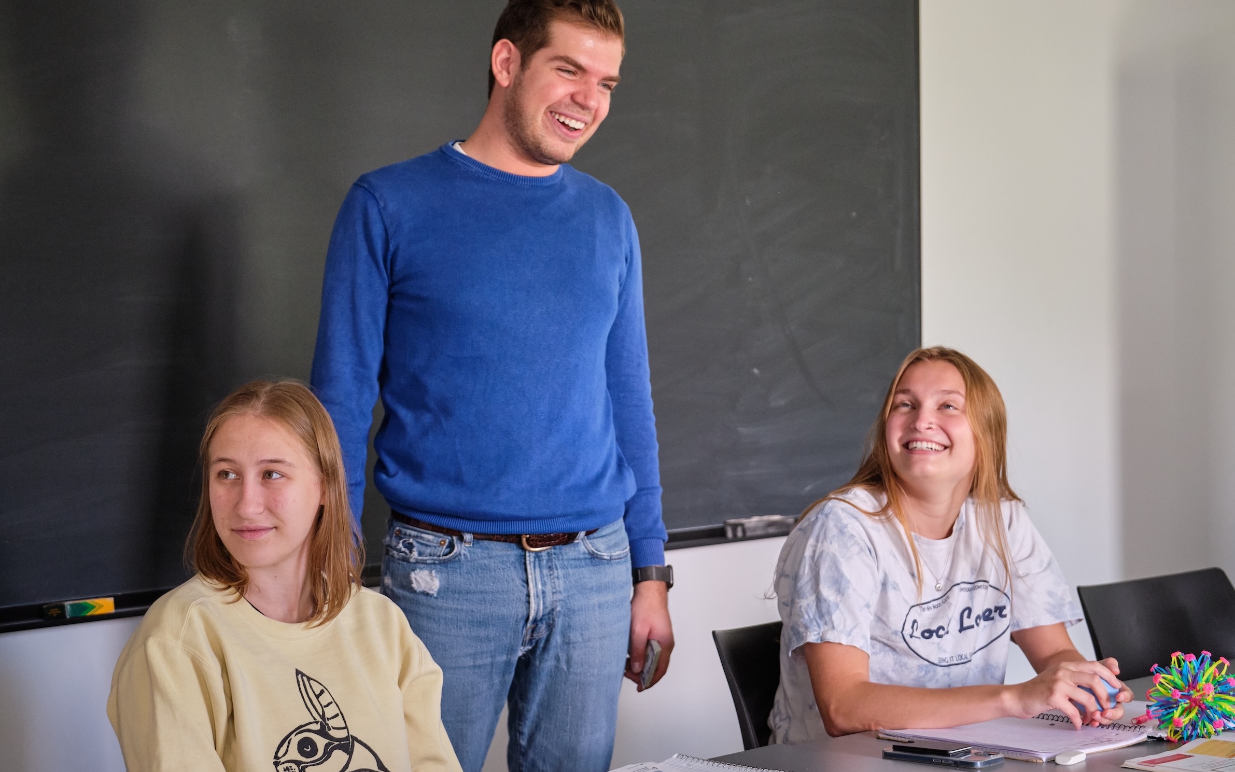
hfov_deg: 26.8
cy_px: 364
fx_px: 2592
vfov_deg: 16.9
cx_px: 618
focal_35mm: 77
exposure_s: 1/200
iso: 2000
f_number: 2.8
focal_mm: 50
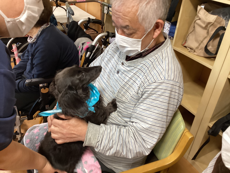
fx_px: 206
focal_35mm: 31
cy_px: 86
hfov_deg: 58.4
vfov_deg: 45.4
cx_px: 115
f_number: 2.4
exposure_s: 1/50
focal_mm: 3.3
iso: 200
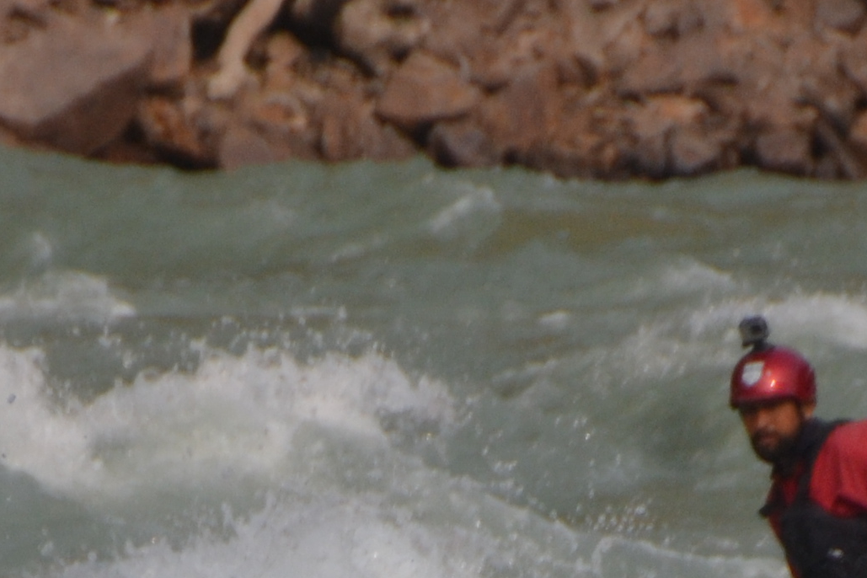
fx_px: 43684
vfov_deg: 0.8
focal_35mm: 1814
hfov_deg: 1.1
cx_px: 361
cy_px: 937
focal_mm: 270
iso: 400
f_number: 6.3
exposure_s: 1/1250
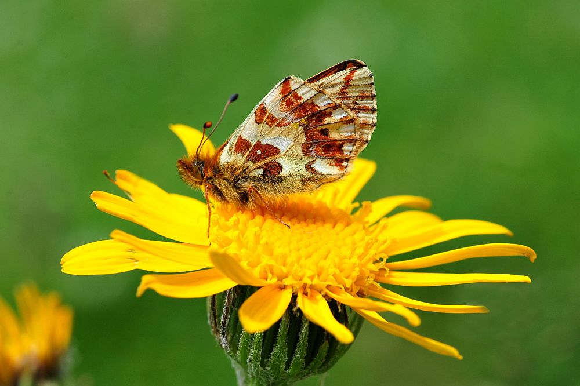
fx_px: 1691
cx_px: 290
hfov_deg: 19.5
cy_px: 193
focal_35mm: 105
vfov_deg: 13.0
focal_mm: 105
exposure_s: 1/500
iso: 500
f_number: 11
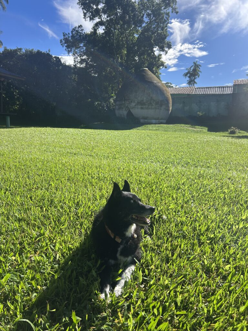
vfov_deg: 67.3
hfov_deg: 53.1
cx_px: 124
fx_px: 248
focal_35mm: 26
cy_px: 166
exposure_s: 1/2513
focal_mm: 5.7
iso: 50
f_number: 1.5
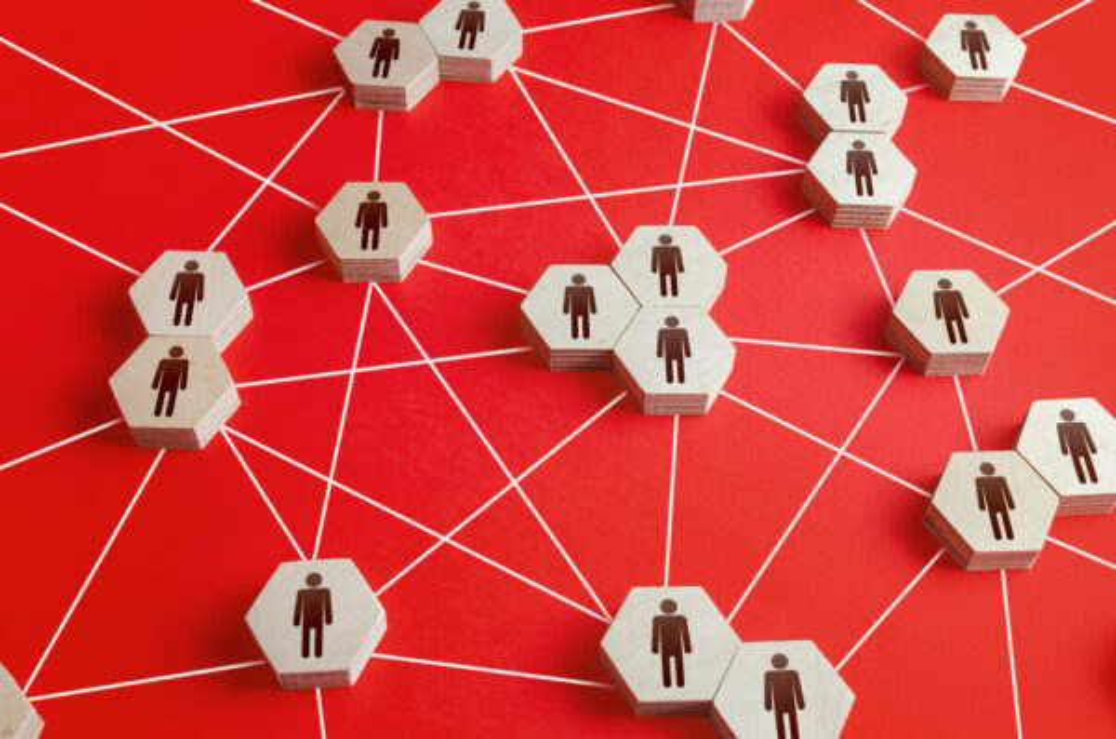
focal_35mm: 45
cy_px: 370
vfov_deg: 29.7
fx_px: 1392
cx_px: 558
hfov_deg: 43.7
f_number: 8
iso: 160
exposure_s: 1/125
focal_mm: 30
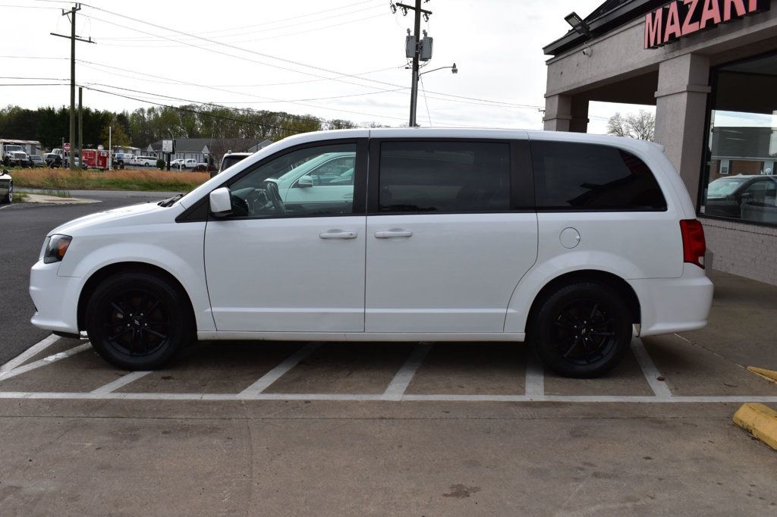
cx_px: 388
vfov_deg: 38.3
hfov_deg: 55.1
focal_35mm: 34
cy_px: 258
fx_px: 744
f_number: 11
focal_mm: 23
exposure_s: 1/400
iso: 400
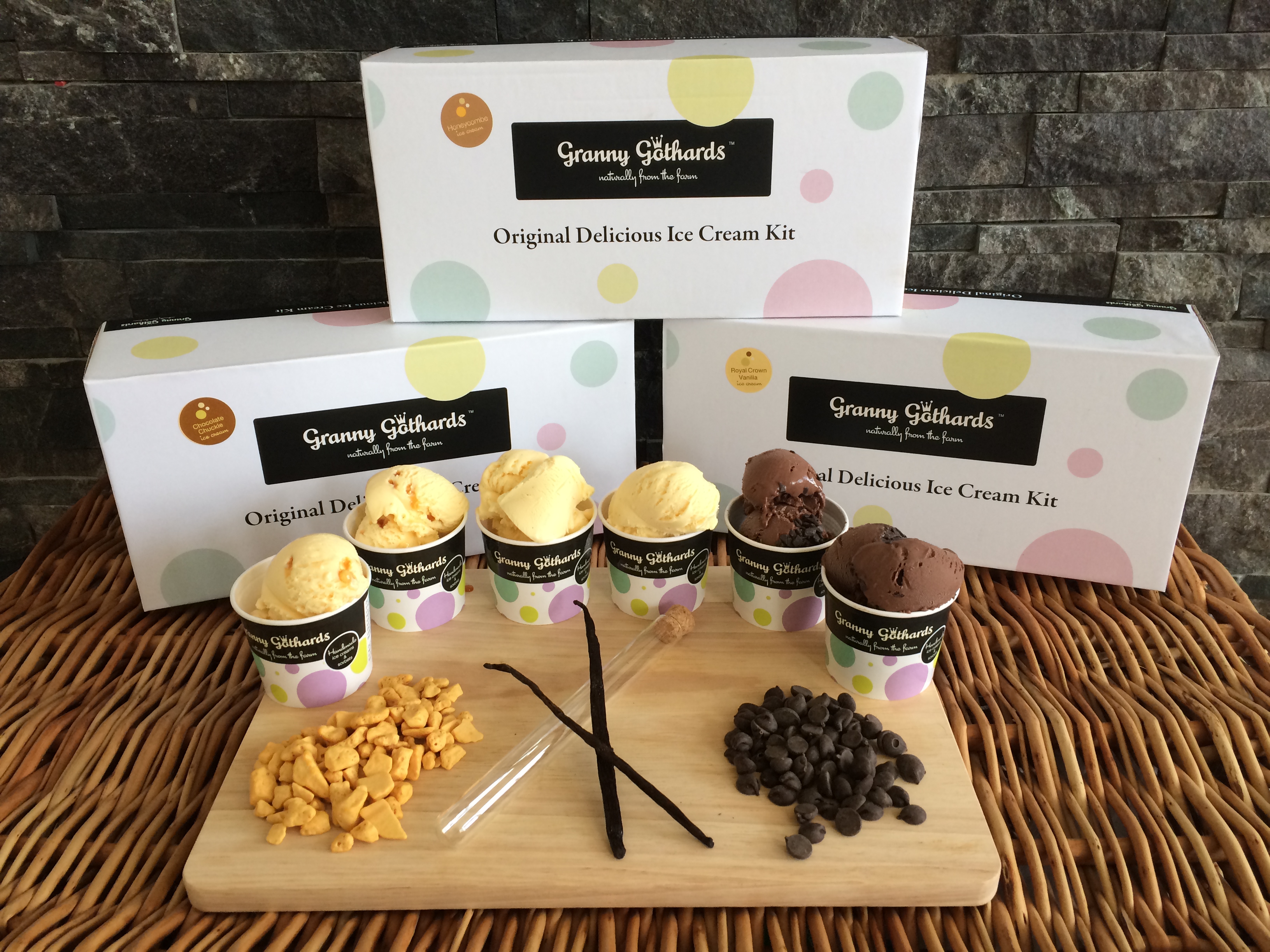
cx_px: 635
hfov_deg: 60.0
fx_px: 1101
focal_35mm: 30
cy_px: 476
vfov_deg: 46.8
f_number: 2.2
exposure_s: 1/30
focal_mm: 4.12
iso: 32
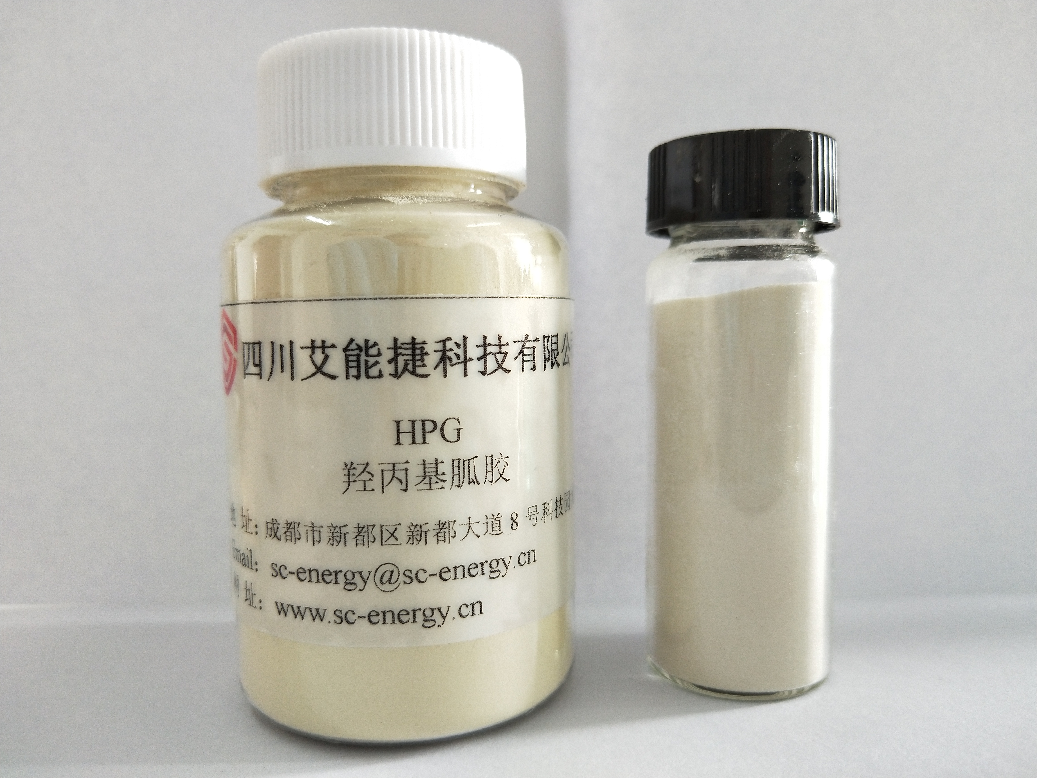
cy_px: 389
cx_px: 518
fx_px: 749
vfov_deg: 54.9
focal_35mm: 25
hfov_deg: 69.4
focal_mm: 4.28
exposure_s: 1/50
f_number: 1.7
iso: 74
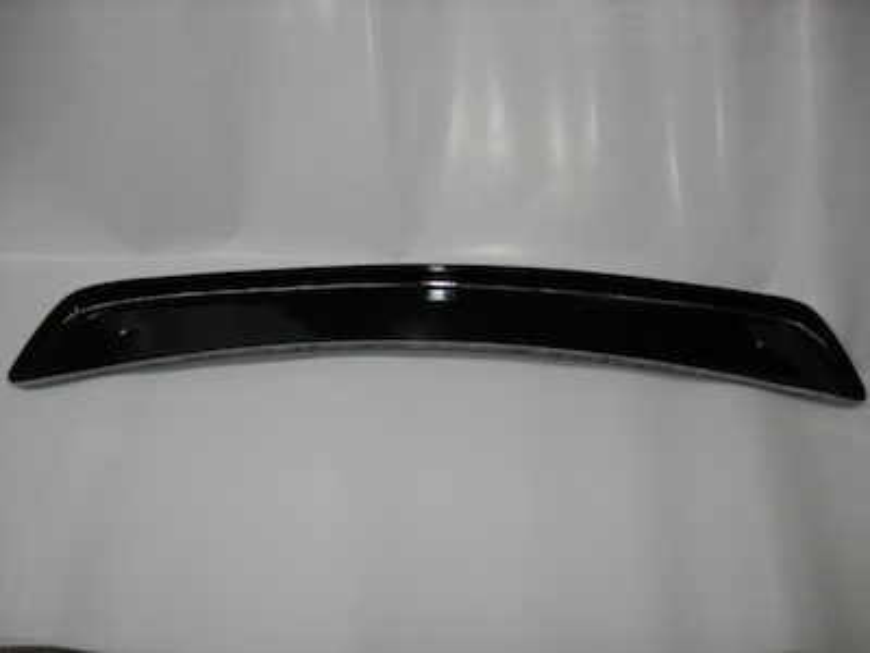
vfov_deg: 37.7
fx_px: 955
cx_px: 435
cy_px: 326
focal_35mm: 38
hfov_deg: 49.0
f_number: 2.8
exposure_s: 1/30
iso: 64
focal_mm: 7.8
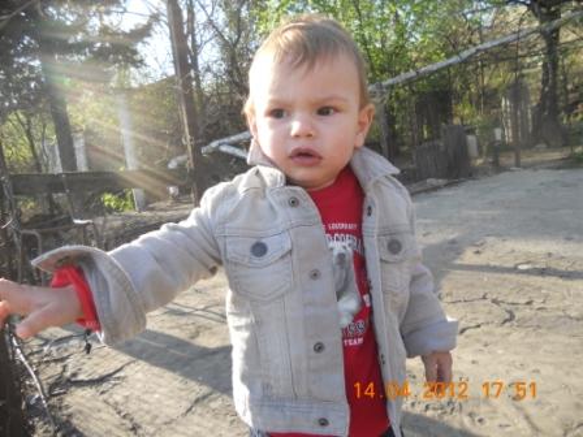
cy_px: 218
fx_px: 455
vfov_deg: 51.4
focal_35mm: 27
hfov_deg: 65.3
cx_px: 292
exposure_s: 1/160
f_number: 3.2
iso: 80
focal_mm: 4.9
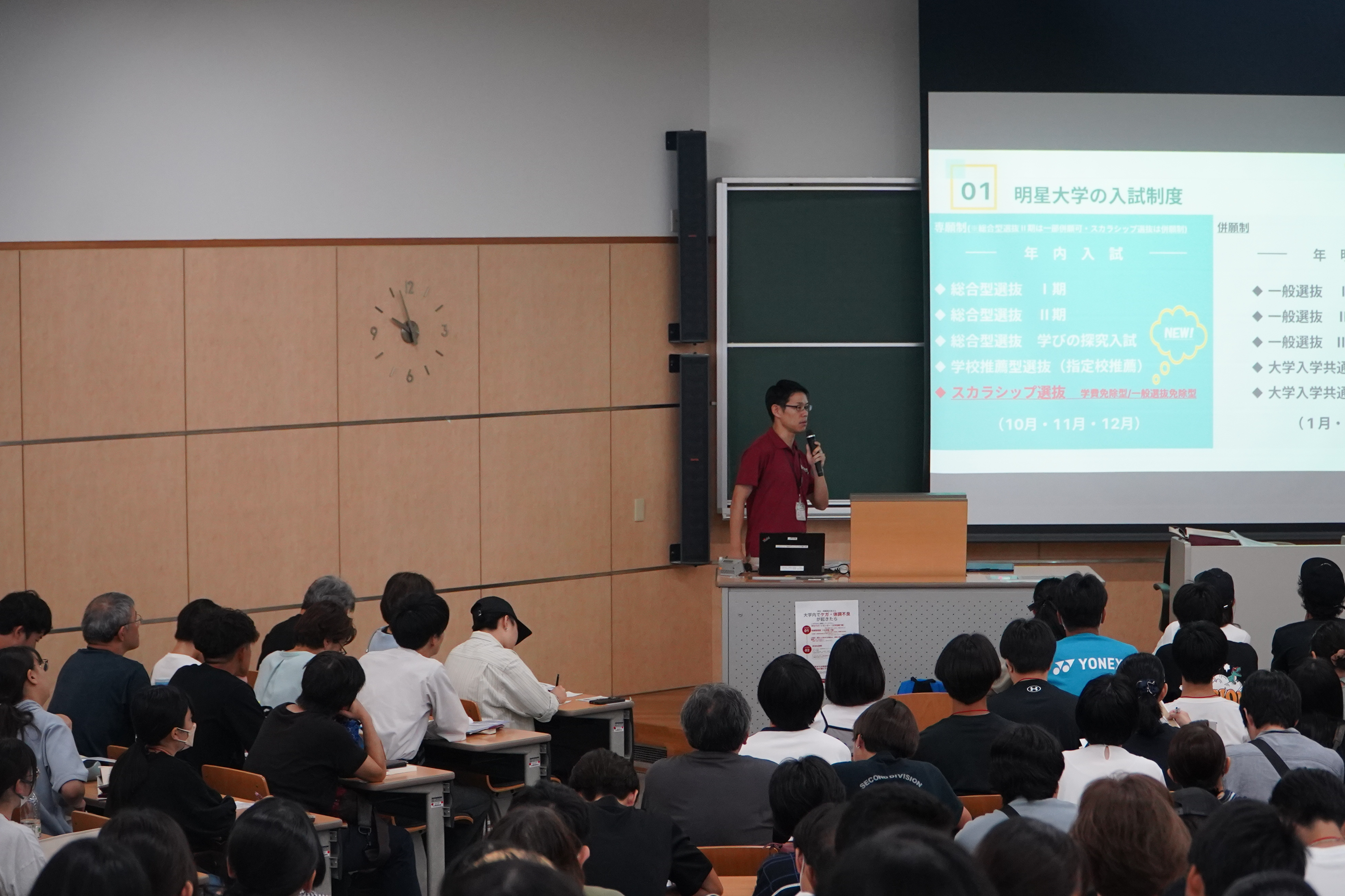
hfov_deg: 27.0
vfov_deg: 18.2
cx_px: 672
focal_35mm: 75
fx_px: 2802
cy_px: 448
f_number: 4
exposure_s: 1/160
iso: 2500
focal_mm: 50
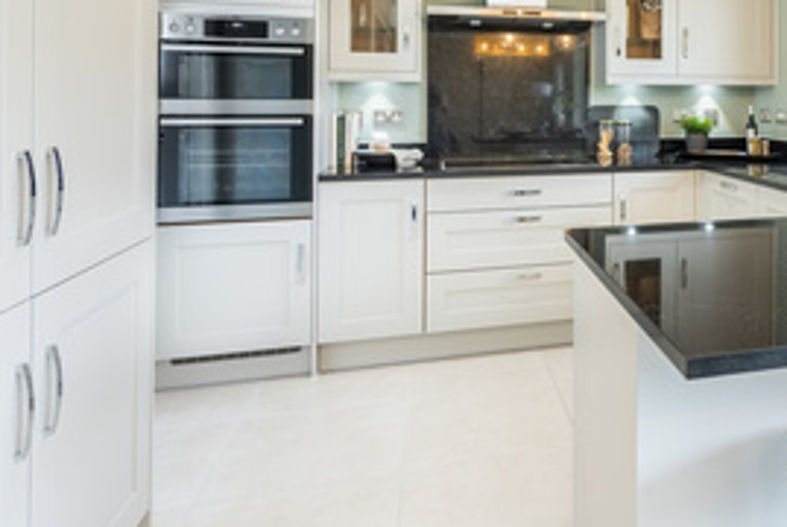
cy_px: 94
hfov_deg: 53.5
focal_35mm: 32
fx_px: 700
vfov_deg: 39.3
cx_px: 663
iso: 64
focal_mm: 18
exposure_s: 1/6
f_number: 8
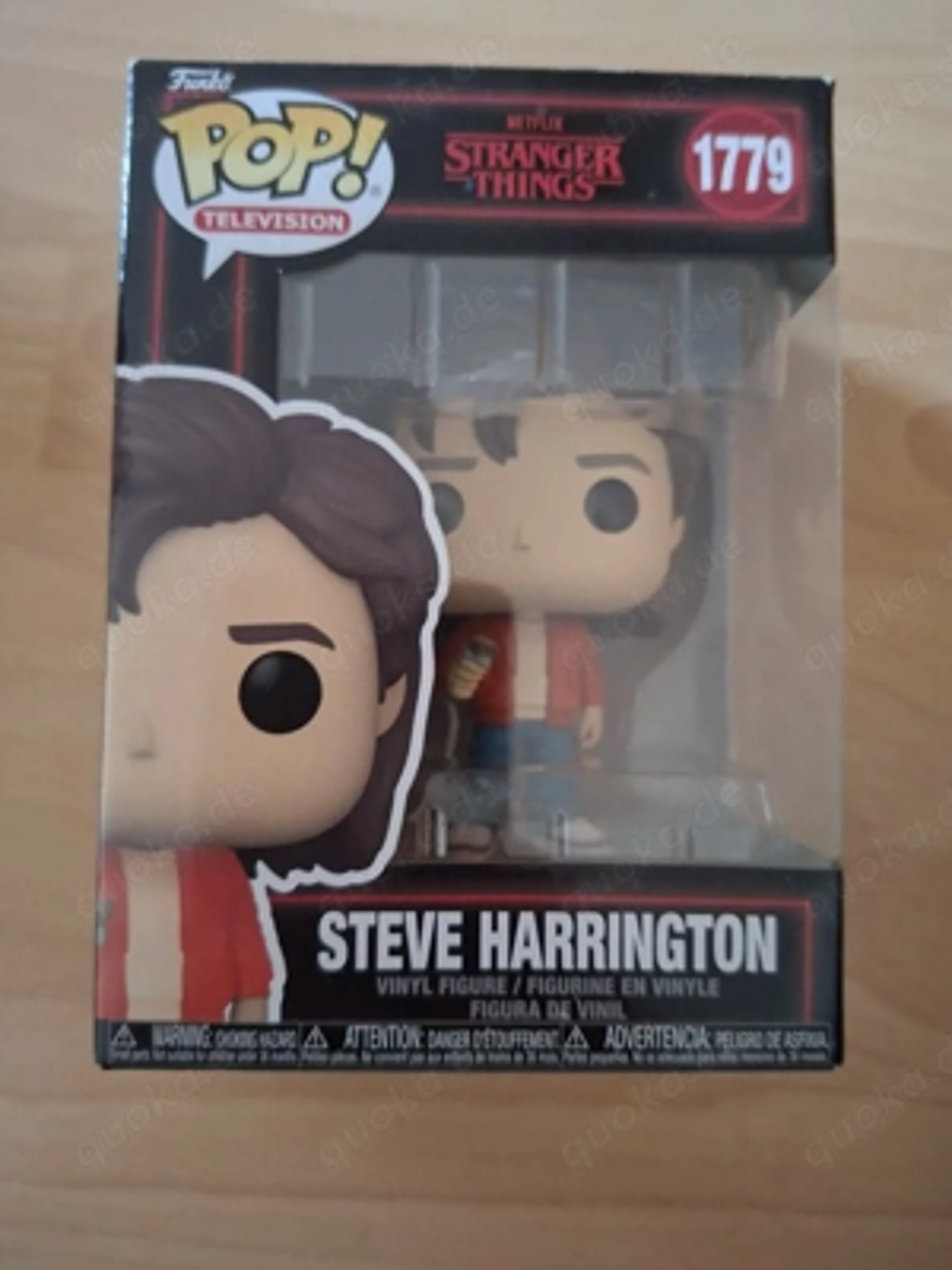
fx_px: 843
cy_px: 635
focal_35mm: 23
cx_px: 476
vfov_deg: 73.9
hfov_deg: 58.9
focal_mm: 5.54
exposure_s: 1/20
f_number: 1.8
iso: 1000
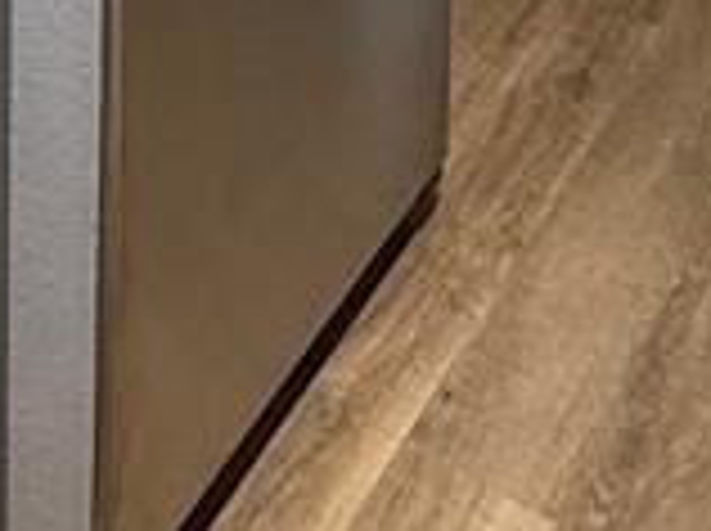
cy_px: -907
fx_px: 1866
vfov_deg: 11.7
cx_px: 90
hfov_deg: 21.2
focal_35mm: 91
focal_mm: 2.22
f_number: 2.2
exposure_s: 1/120
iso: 200
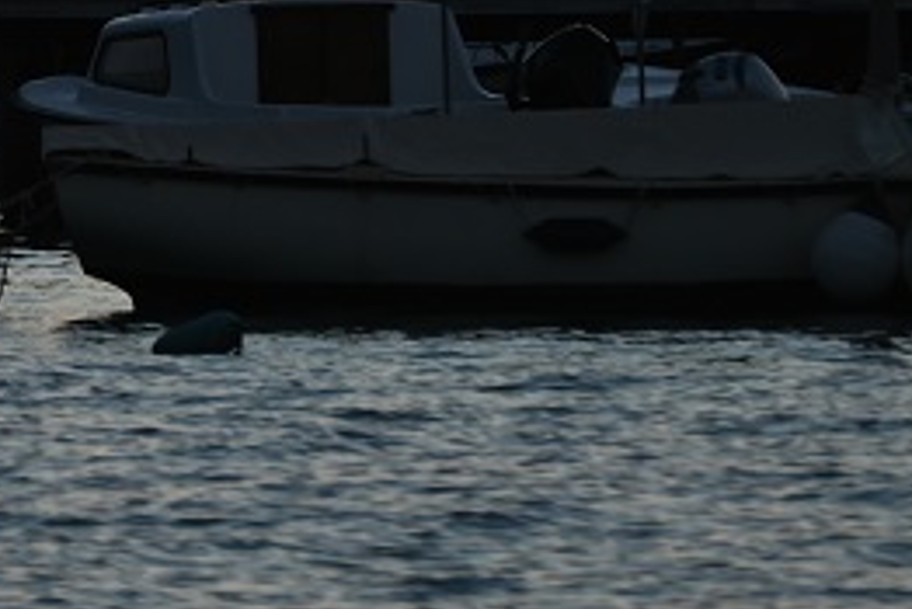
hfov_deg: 2.6
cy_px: -301
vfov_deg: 1.7
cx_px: -150
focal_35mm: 802
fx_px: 20328
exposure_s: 1/250
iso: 160
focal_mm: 210
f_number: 5.3
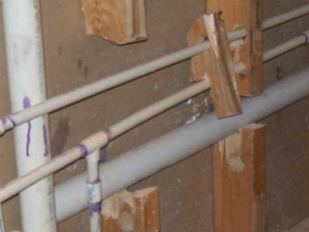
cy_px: 176
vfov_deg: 14.6
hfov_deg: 19.3
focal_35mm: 101
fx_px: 901
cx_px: 69
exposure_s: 1/30
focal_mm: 6
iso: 80
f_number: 2.7
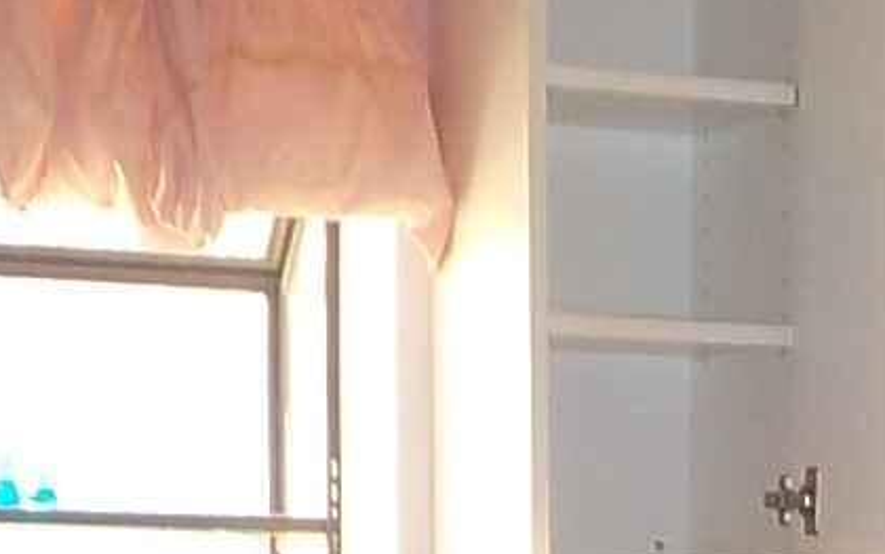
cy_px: 1121
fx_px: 2920
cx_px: 799
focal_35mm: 121
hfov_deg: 17.0
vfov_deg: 10.0
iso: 200
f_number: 3.3
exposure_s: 1/30
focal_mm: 4.1
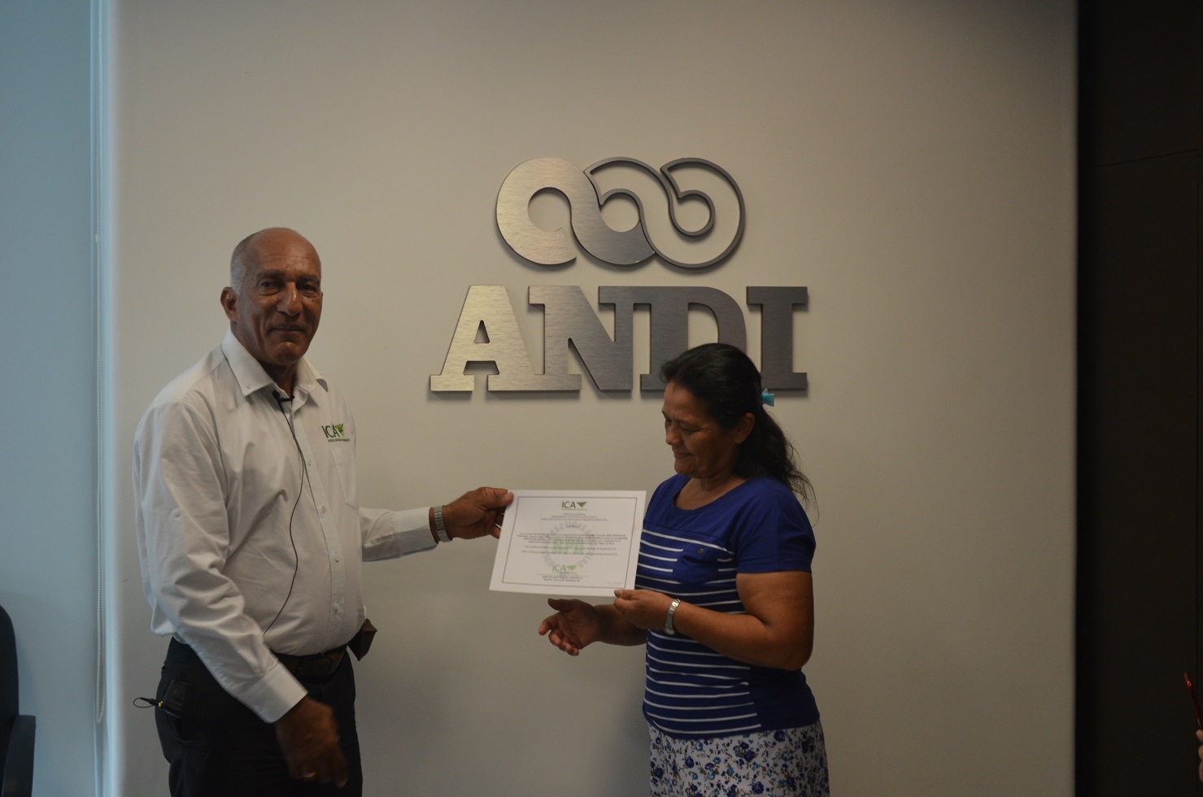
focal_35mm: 69
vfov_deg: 19.7
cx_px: 602
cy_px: 398
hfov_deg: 29.3
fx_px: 2301
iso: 720
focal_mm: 46
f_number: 5.3
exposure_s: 1/60
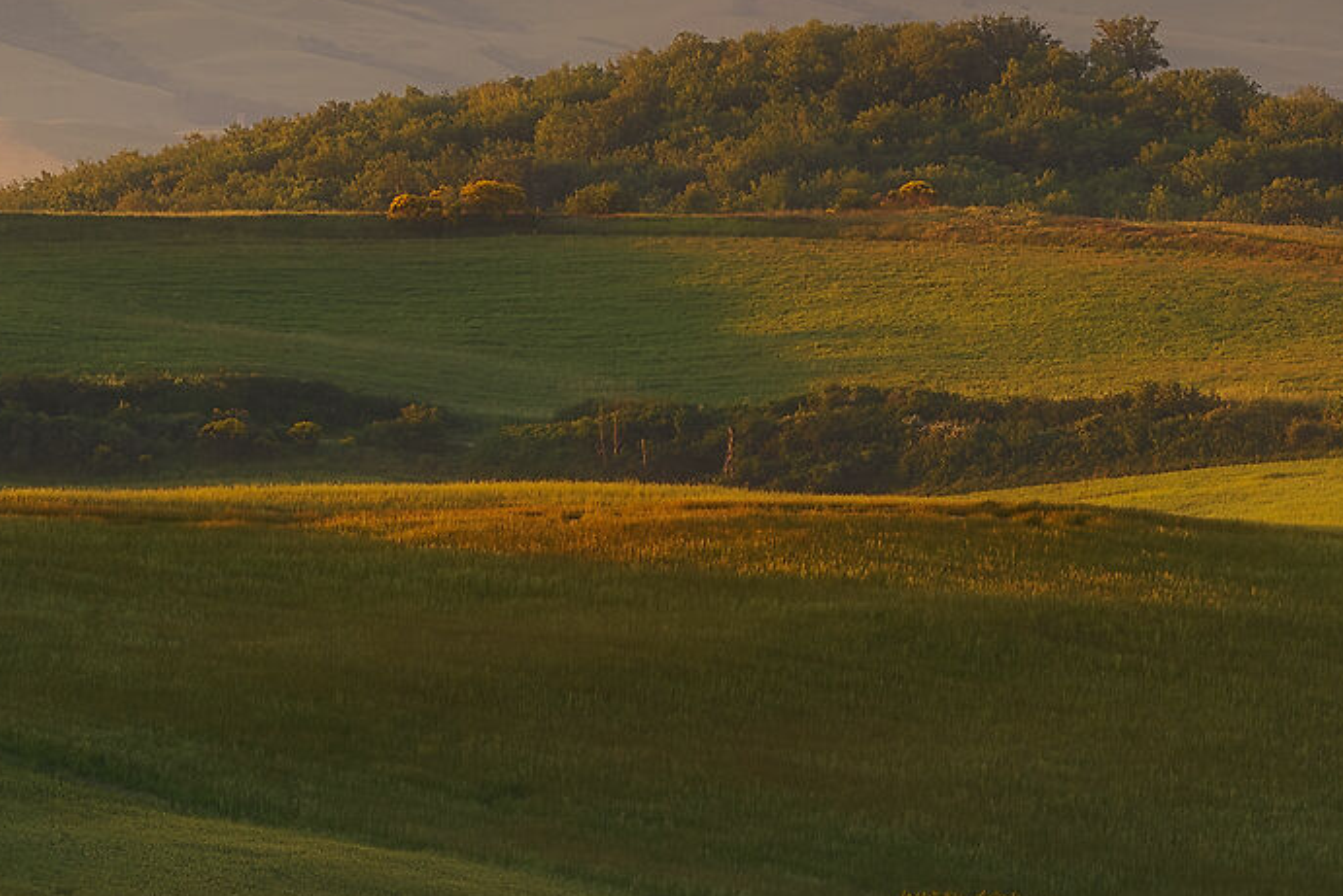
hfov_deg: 3.0
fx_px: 25931
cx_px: 1992
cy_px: 534
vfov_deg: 2.0
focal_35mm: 695
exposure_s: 1/15
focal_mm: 200
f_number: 11
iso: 64
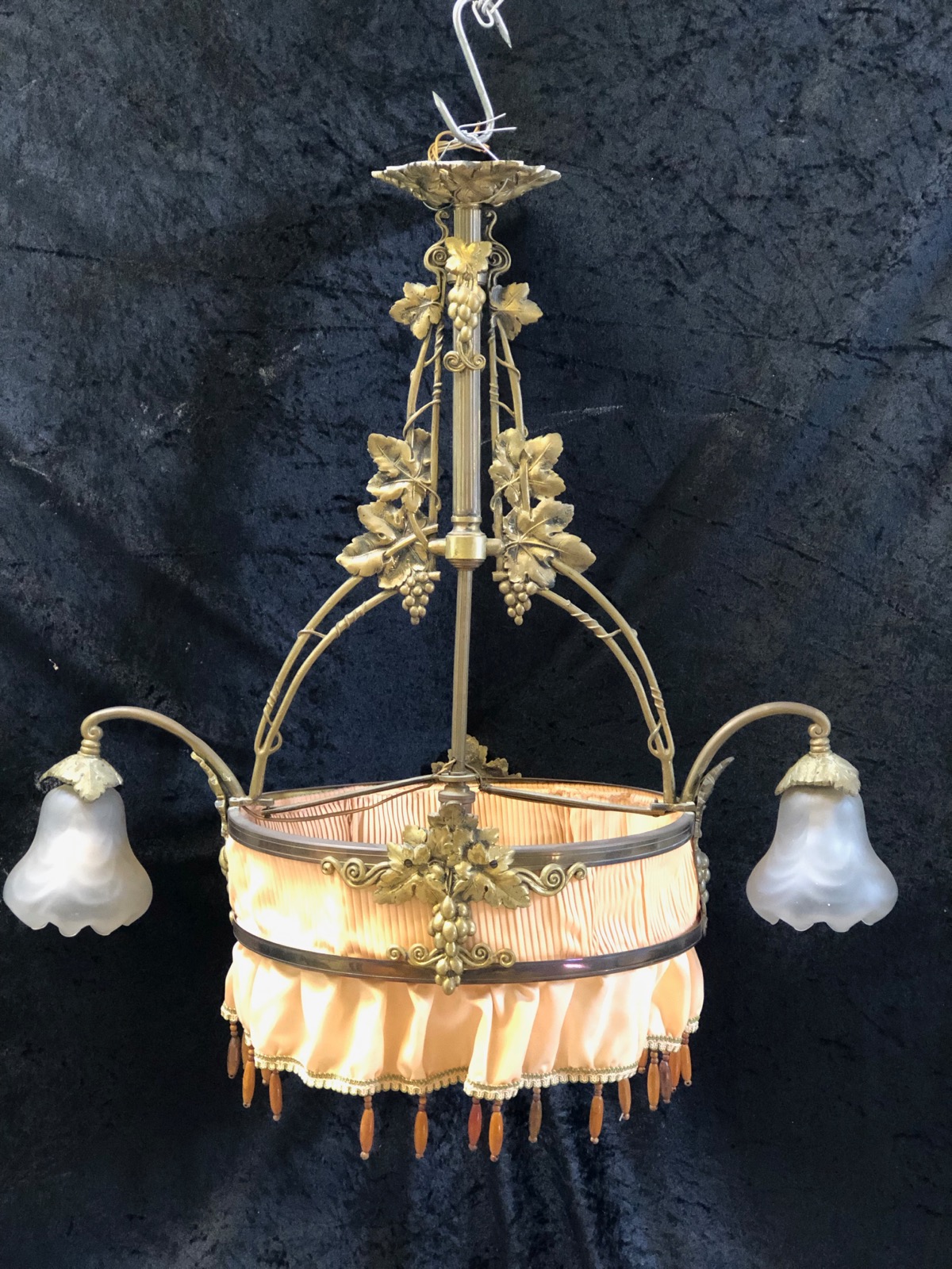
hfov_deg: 25.7
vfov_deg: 33.8
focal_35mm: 57
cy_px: 634
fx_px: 2090
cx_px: 476
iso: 640
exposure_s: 1/33
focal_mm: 6.6
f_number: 2.8
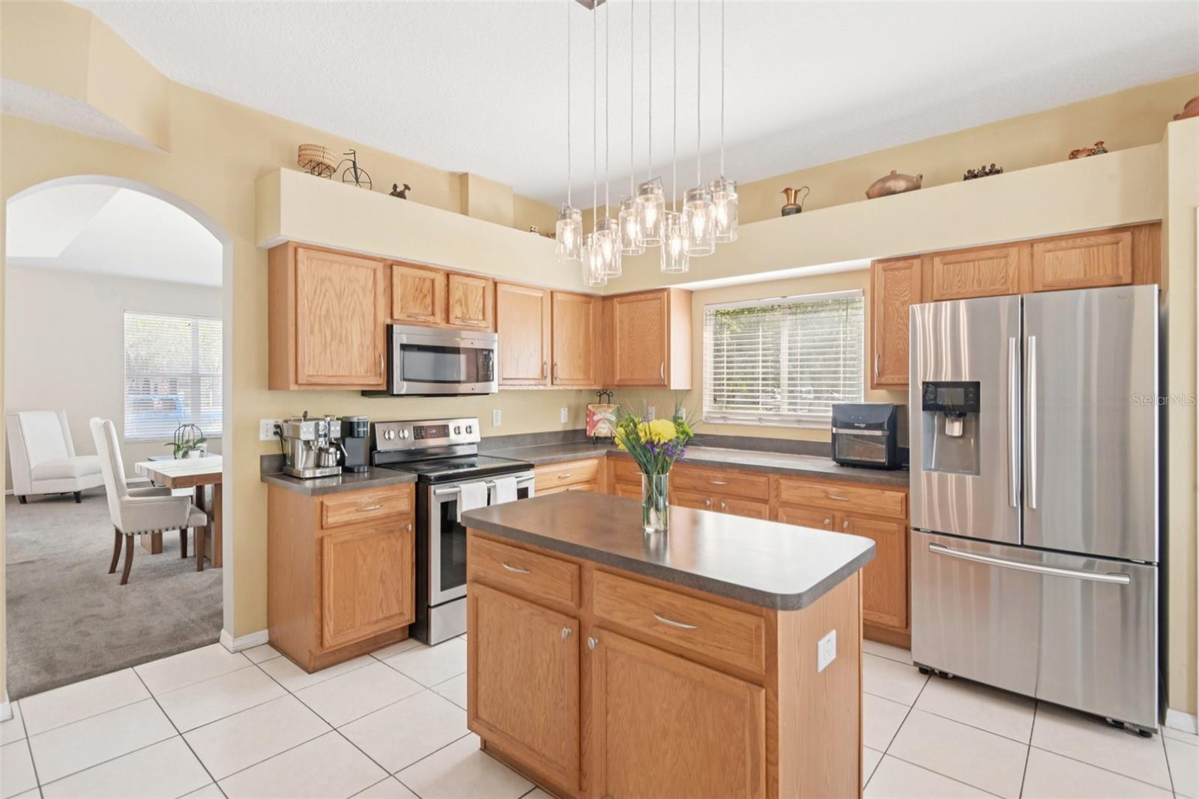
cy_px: 400
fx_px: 566
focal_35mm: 17
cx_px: 600
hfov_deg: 93.3
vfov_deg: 70.4
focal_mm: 17
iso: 400
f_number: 8
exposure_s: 1/30
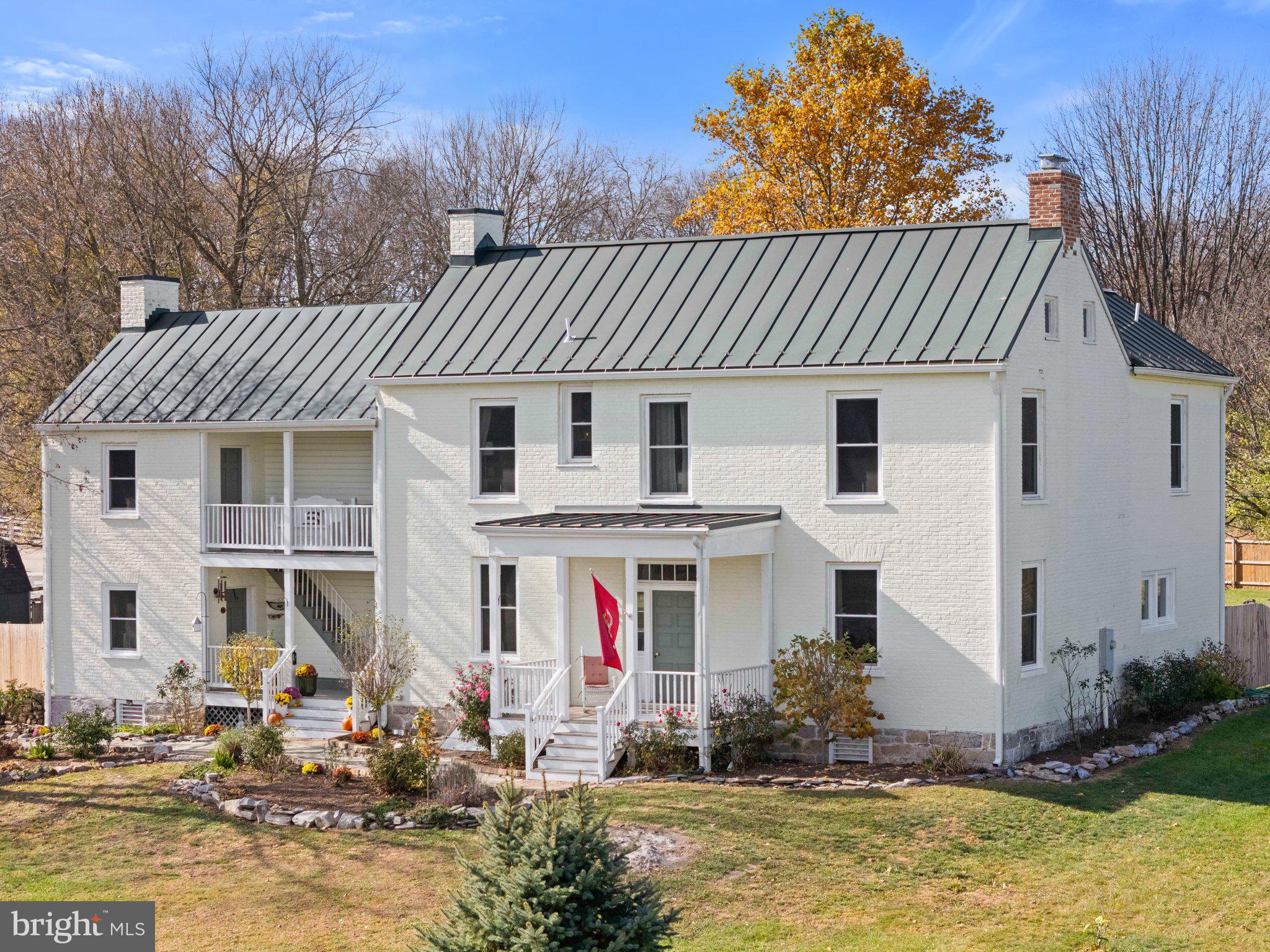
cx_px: 635
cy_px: 476
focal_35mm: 70
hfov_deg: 27.8
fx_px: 2568
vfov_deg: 21.0
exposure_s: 1/1000
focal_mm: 19.35
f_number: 2.8
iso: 120
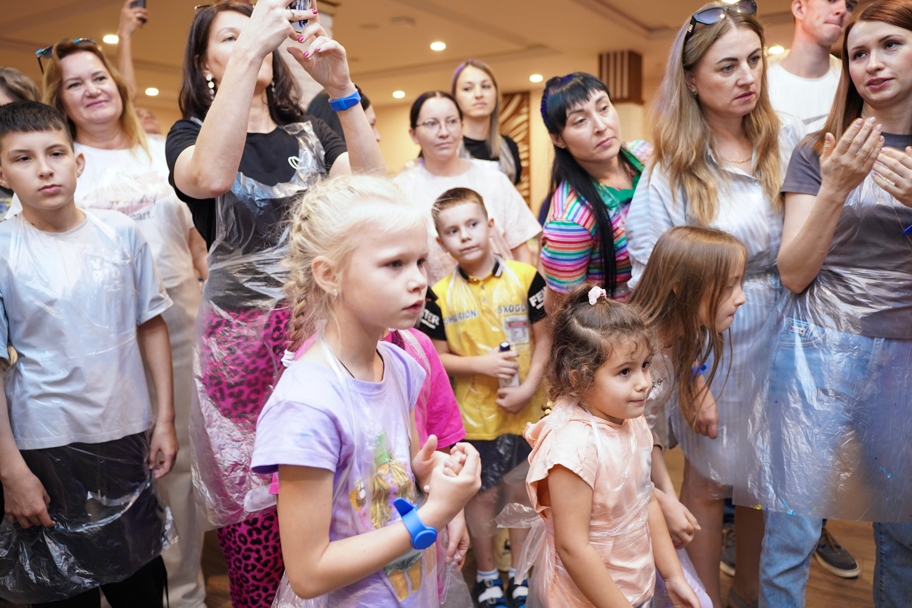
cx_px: 456
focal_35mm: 28
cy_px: 304
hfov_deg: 65.5
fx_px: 709
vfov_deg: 46.4
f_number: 2.8
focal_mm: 28
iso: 640
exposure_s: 1/60
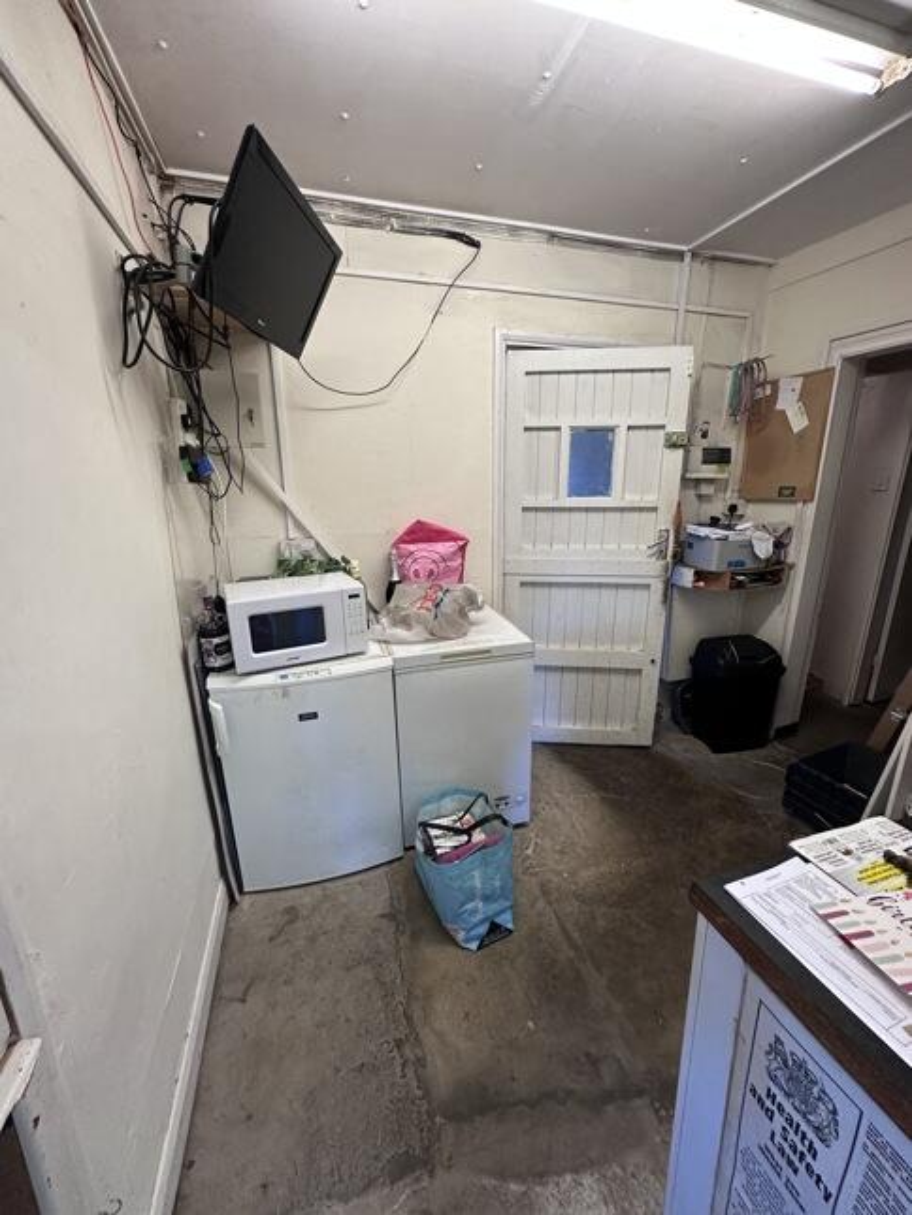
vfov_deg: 102.1
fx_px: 492
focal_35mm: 14
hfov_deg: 85.7
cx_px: 456
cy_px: 608
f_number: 2.2
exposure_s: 1/100
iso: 160
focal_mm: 2.22
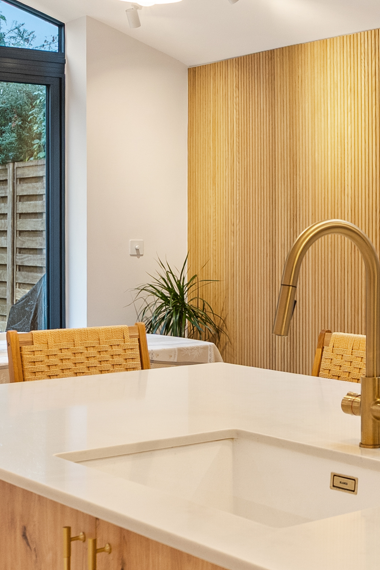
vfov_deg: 29.2
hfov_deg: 18.7
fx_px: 1093
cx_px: 455
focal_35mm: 69
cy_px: 256
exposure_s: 1/25
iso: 640
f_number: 4
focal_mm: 18
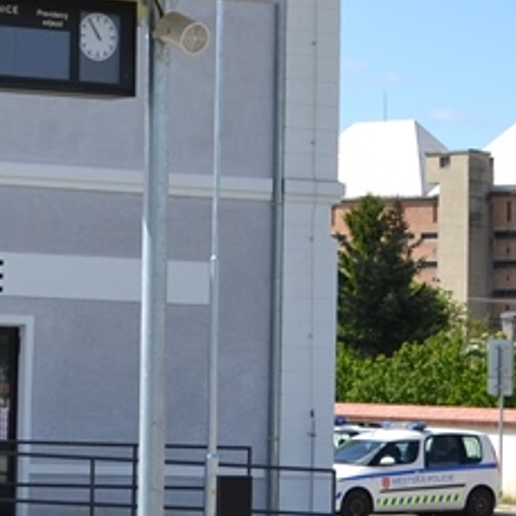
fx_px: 2496
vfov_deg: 11.8
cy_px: 177
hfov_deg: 11.6
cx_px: -92
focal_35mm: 148
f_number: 6.3
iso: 200
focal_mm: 26
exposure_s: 1/640
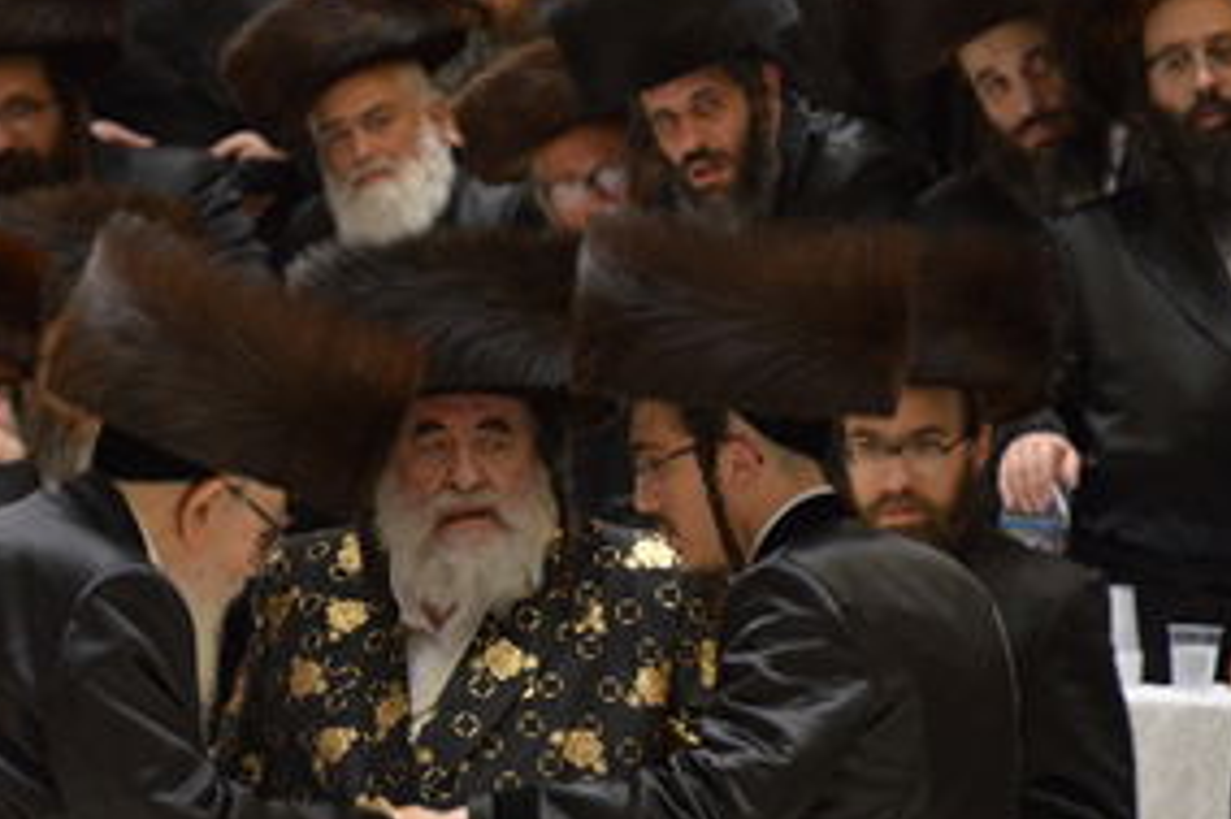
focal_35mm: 677
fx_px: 23135
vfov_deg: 2.0
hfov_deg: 3.0
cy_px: 656
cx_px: 381
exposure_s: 1/125
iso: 2000
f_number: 5.6
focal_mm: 300
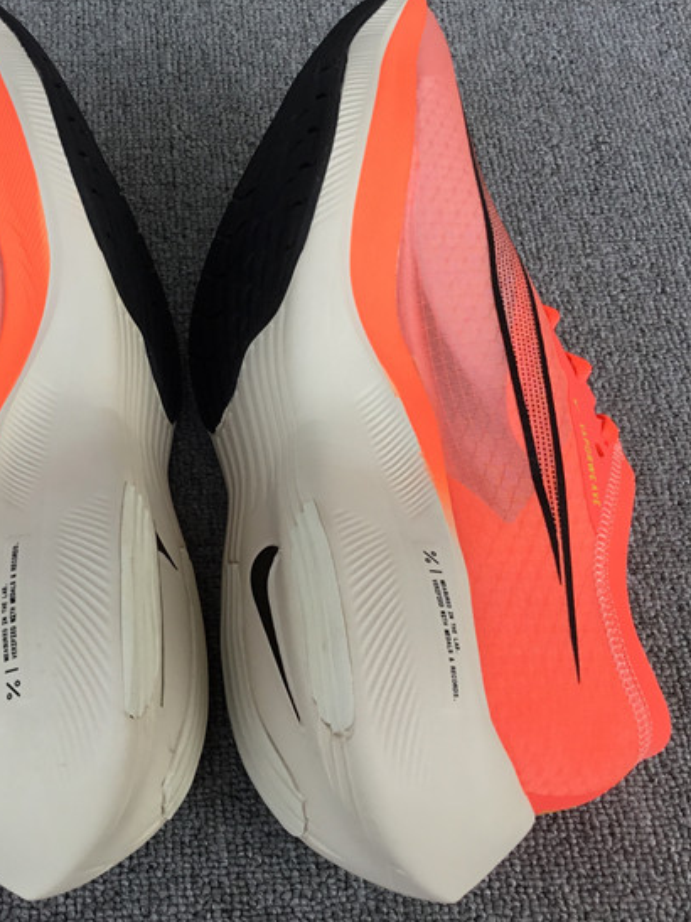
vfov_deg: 37.5
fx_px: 1358
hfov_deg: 28.1
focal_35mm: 51
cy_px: 427
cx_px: 169
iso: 25
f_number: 2.4
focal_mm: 3.3
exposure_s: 1/326
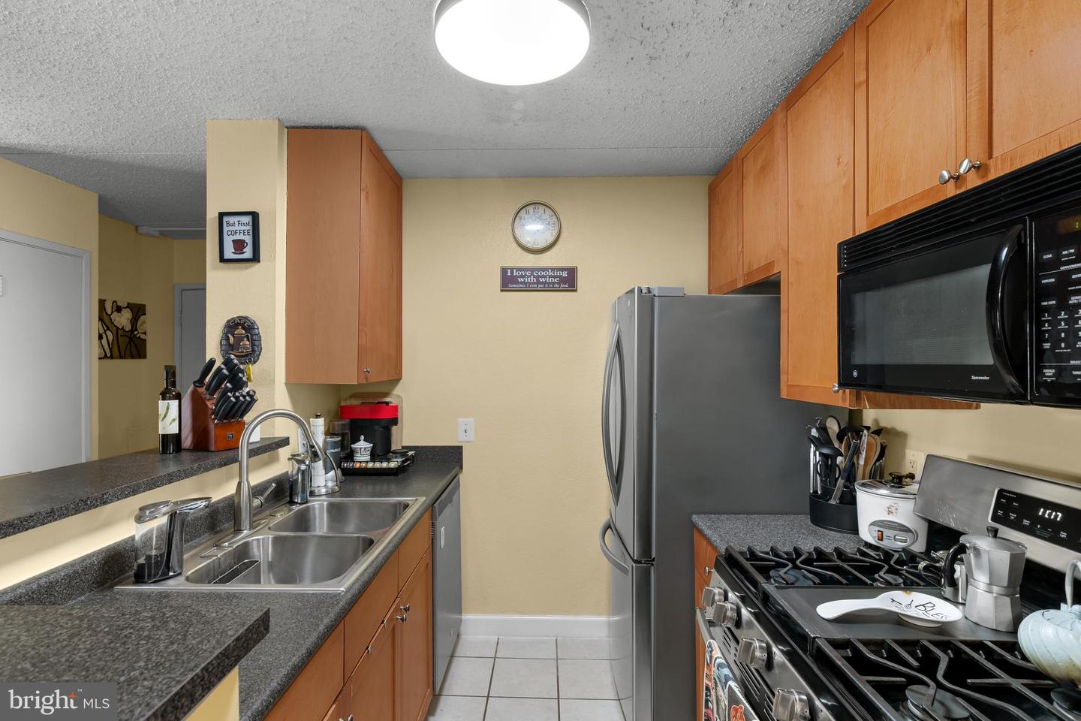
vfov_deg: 73.7
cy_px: 360
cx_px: 540
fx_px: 480
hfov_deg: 96.7
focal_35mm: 16
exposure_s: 1/1.67
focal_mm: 11
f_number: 8
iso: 250
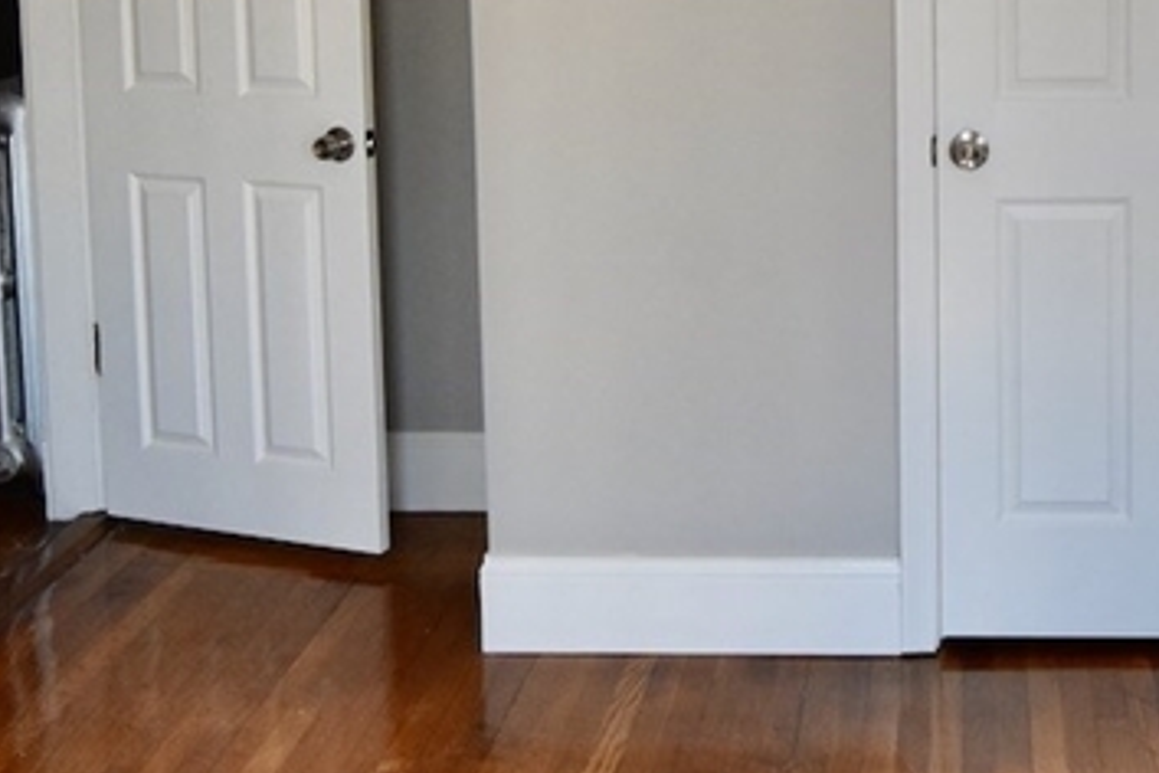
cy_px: -51
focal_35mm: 56
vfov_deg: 22.8
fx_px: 1817
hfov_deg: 34.5
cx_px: 884
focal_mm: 13
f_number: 6.3
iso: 800
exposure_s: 1/160
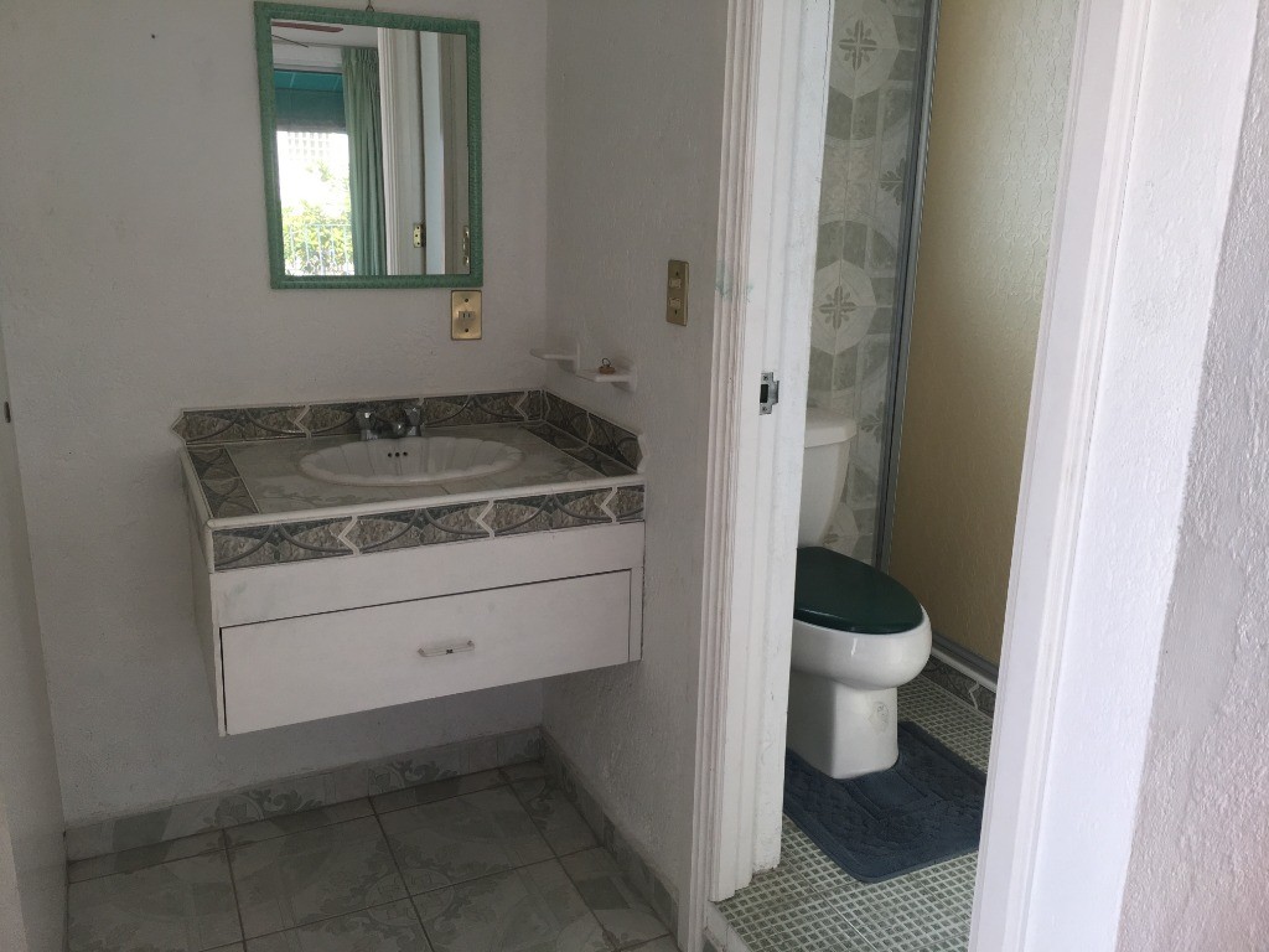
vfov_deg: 48.2
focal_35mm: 29
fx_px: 1063
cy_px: 476
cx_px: 634
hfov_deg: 61.7
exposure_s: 1/120
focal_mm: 4.15
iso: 32
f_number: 2.2
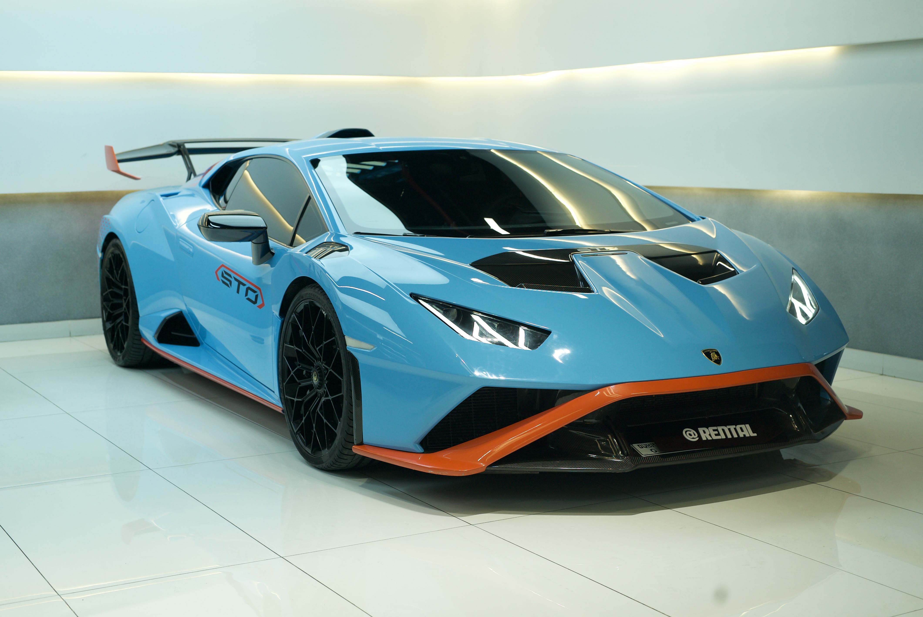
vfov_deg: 27.0
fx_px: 1283
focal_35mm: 50
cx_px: 462
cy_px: 308
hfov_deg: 39.6
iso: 640
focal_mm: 50
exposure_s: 1/125
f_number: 4.5
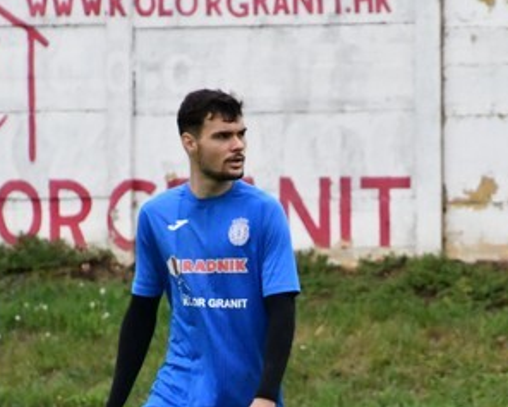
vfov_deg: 1.3
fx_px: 18018
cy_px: 422
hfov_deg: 1.6
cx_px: 348
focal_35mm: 1198
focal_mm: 300
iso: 6400
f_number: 8
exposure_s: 1/1000
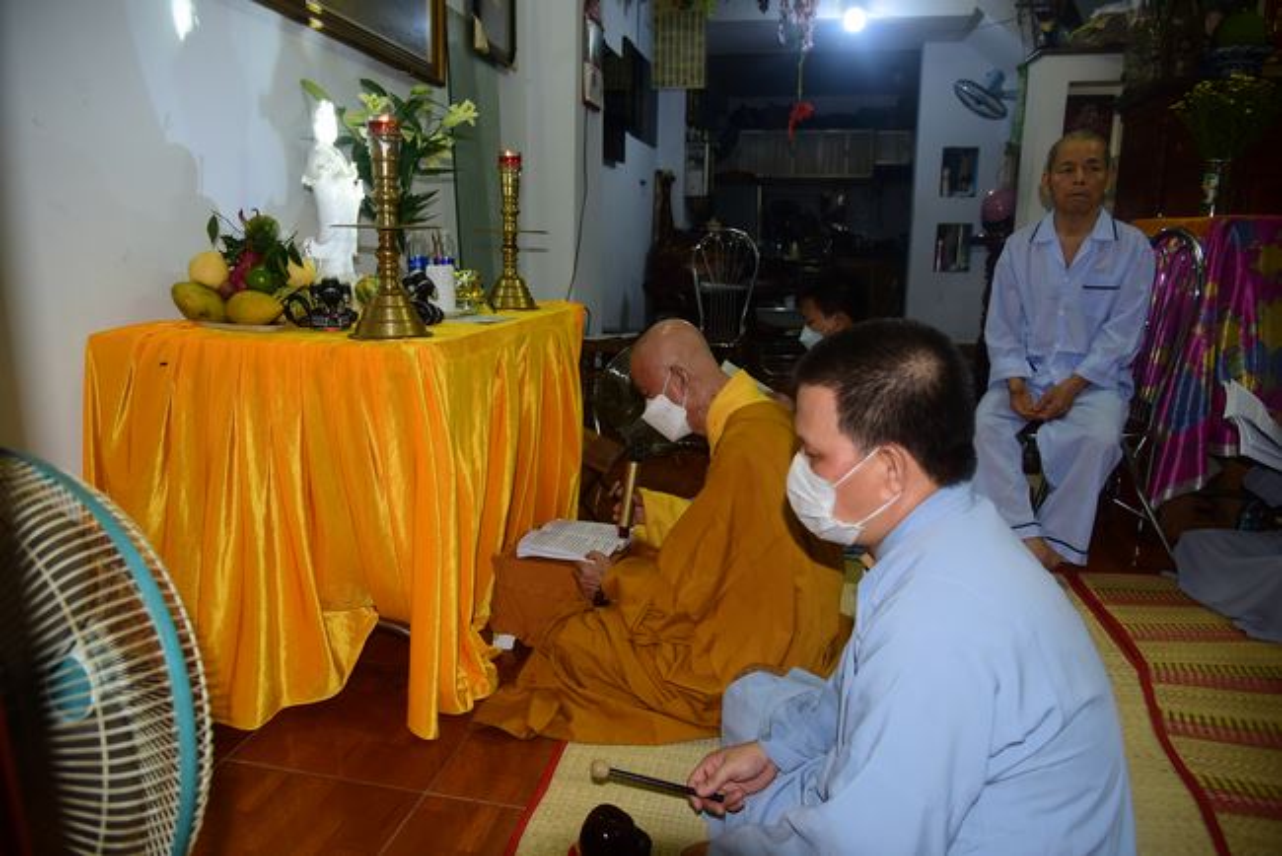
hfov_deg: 73.7
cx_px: 641
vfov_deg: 53.2
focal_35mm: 24
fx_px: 855
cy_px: 428
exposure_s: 1/60
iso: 500
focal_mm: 24
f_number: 4
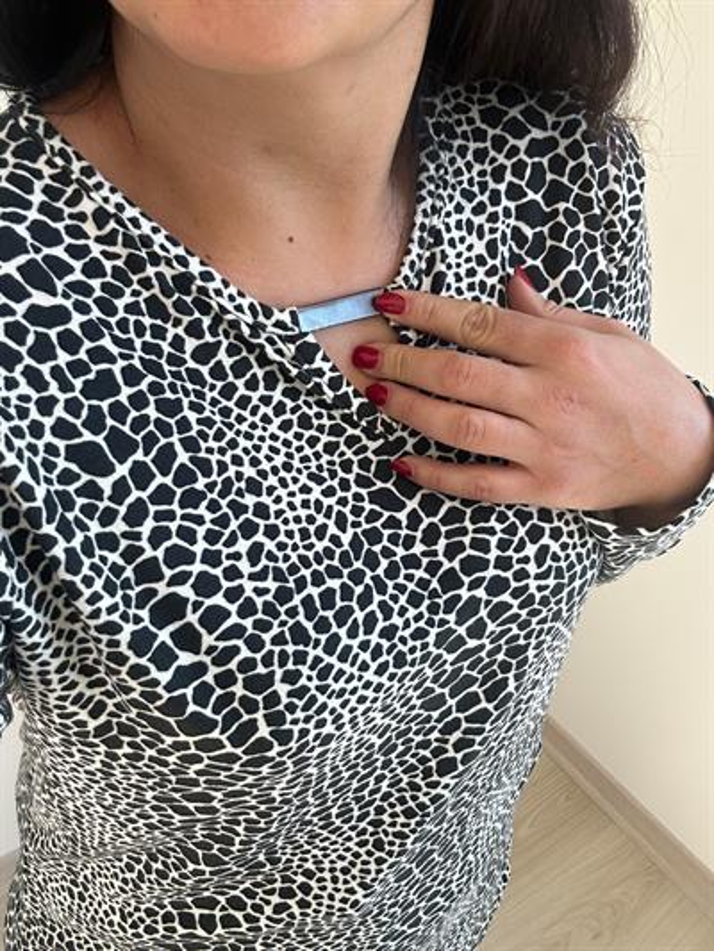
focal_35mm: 30
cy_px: 476
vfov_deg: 60.0
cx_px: 357
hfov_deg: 46.8
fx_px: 825
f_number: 1.9
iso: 40
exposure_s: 1/121
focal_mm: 2.69
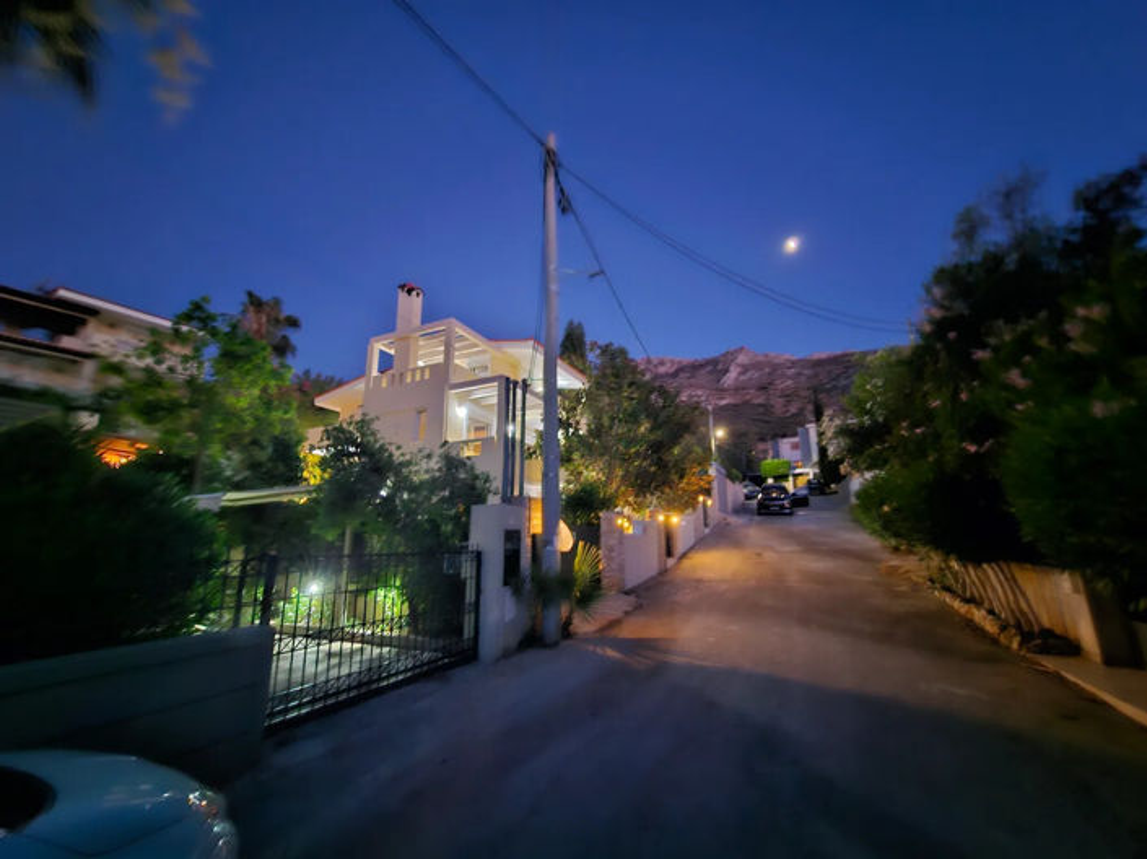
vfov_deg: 89.9
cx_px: 574
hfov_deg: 106.2
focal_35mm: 13
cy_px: 430
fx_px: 431
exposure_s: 1/8.33
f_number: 2.2
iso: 800
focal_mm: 2.2
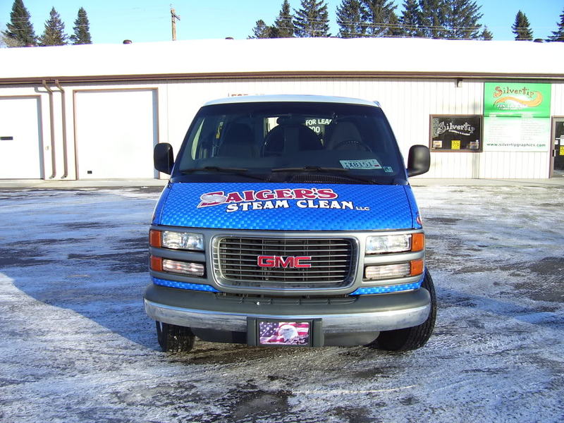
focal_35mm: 34
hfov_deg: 54.0
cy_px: 212
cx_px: 282
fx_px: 554
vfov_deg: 41.8
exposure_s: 1/500
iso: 80
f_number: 2.7
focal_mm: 5.6
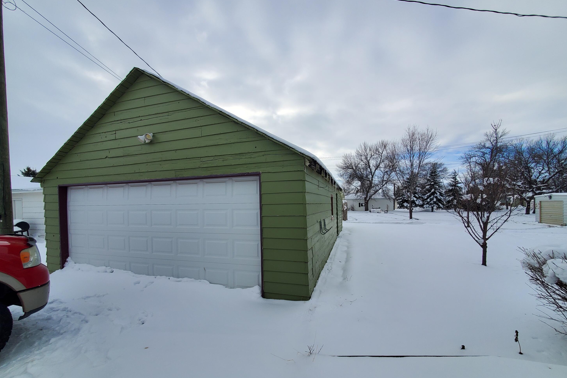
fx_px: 221
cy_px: 215
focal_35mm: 14
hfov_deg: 104.2
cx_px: 284
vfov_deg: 80.8
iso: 50
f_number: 2.2
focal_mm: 1.8
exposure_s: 1/947
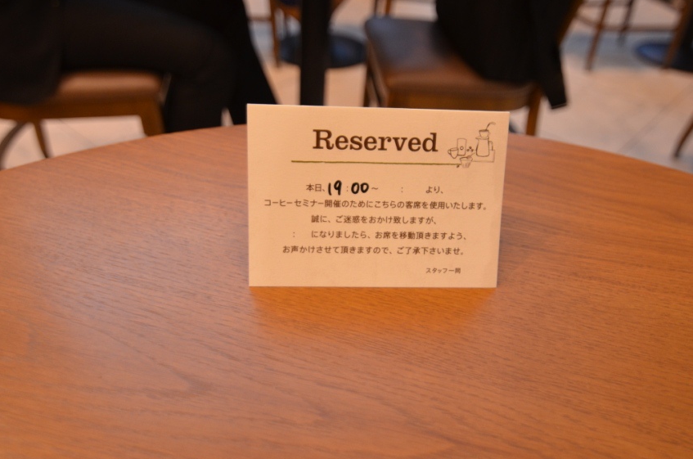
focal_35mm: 29
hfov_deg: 63.7
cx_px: 363
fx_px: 557
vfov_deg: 44.7
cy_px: 205
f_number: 2.8
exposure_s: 1/30
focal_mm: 16
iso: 900
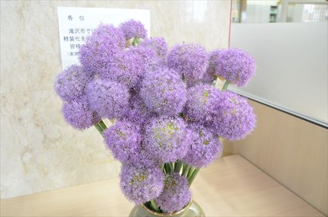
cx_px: 164
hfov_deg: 62.0
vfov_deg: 43.4
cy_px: 108
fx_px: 273
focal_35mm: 30
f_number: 11
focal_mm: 20
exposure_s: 1/160
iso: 3200
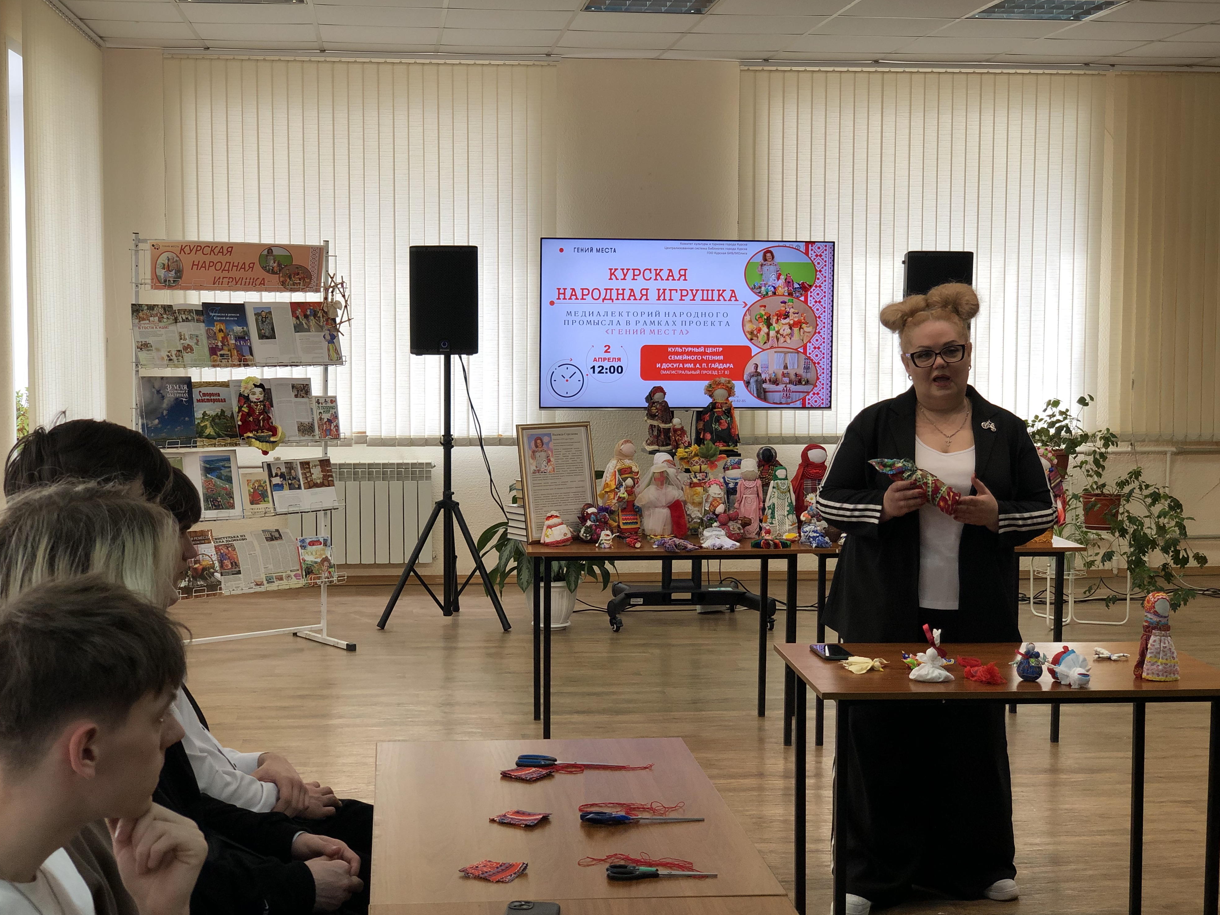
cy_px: 453
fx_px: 1868
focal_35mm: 53
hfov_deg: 36.2
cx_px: 613
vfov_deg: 27.5
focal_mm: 6
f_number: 2.4
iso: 20
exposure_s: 1/50
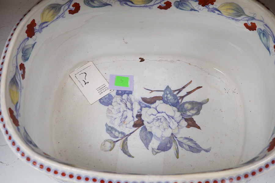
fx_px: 344
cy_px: 92
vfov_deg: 29.9
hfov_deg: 43.6
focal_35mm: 45
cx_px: 138
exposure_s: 1/125
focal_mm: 30
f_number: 9
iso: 1250
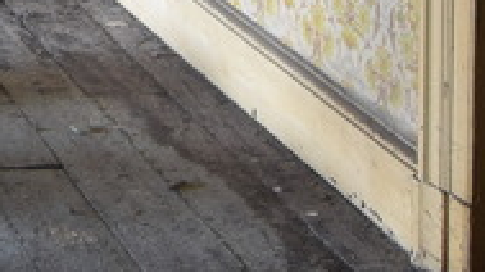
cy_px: -371
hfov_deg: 14.7
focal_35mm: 128
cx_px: -395
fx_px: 1643
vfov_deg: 8.7
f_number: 8
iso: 100
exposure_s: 20
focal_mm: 15
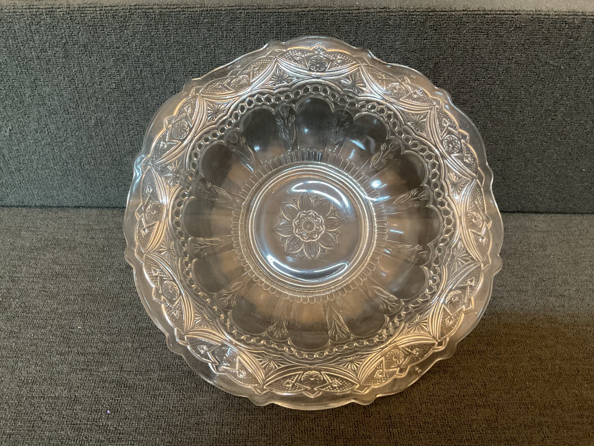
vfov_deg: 48.2
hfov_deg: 61.7
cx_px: 297
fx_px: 498
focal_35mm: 29
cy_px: 223
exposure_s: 1/33
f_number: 1.8
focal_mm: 3
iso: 200
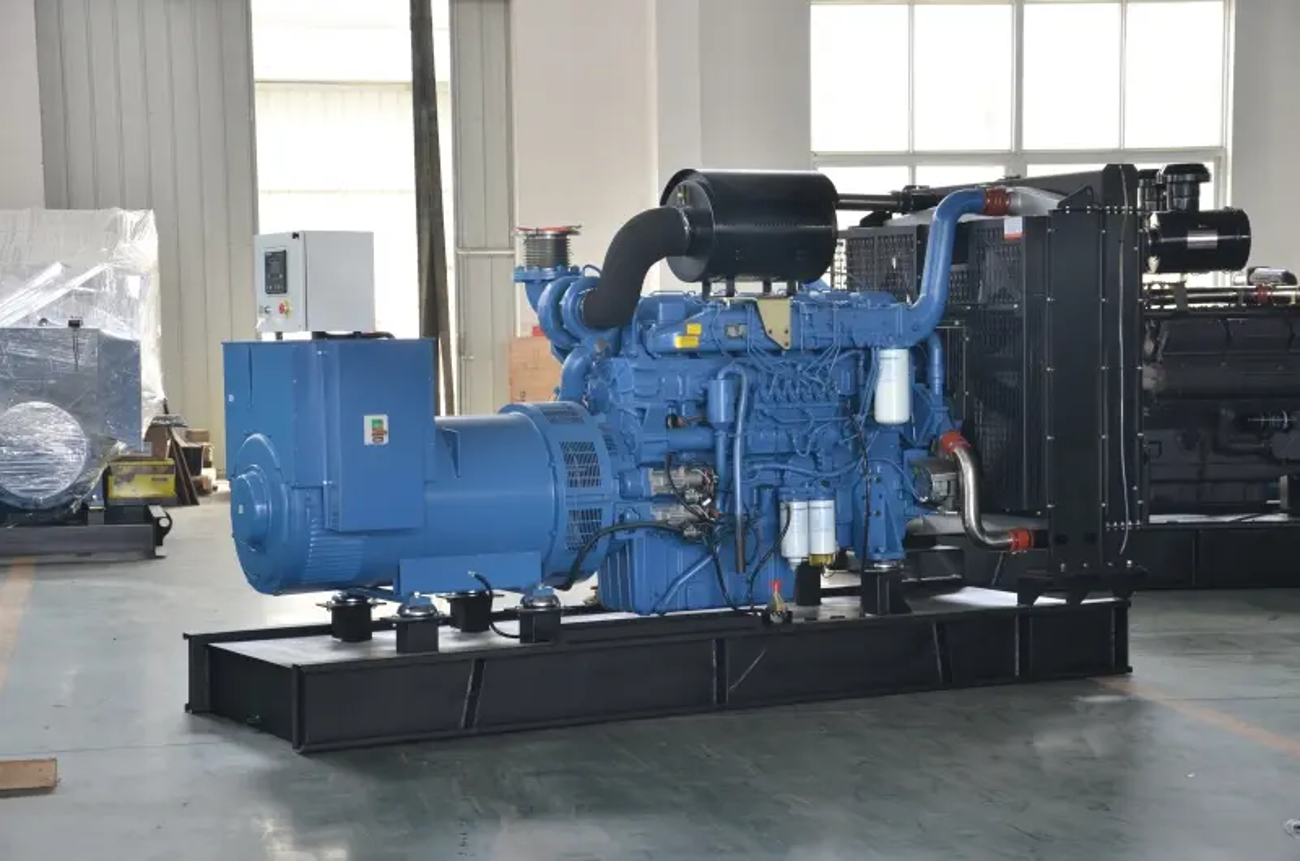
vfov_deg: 18.1
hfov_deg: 27.0
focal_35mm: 75
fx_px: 2703
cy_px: 430
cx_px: 650
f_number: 5
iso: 320
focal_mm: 50
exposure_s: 1/13
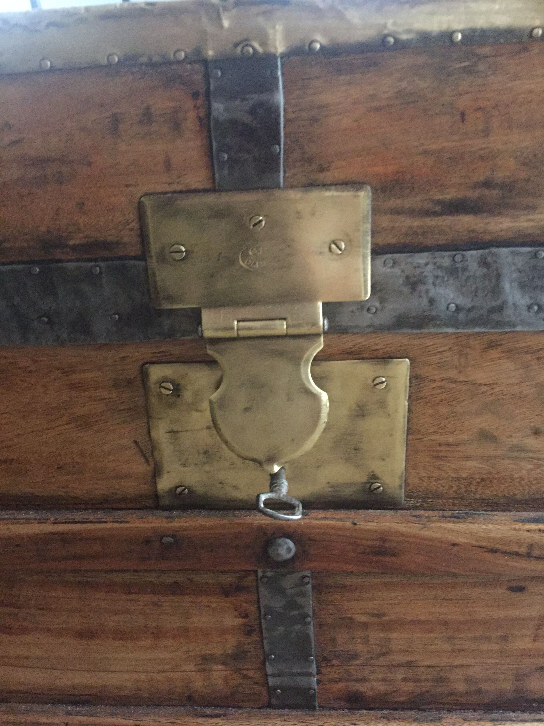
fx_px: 608
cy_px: 363
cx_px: 272
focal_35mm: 29
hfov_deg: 48.2
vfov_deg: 61.7
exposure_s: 1/17
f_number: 2.2
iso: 500
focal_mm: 4.15
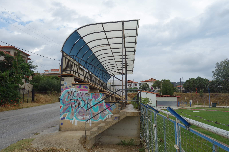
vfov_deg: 46.4
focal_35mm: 28
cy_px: 76
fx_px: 178
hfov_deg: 65.5
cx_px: 114
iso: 125
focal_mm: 10.4
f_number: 5.6
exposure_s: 1/640
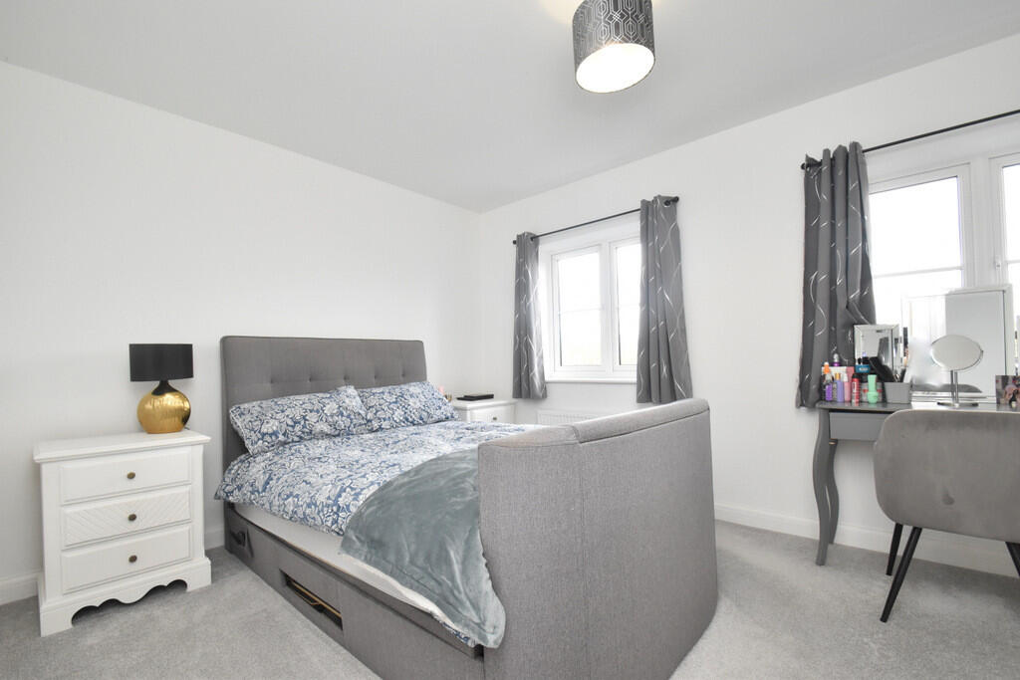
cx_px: 510
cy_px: 340
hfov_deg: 100.4
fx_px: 425
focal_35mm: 15
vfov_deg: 77.3
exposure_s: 1/60
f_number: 9
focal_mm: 10
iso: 1600
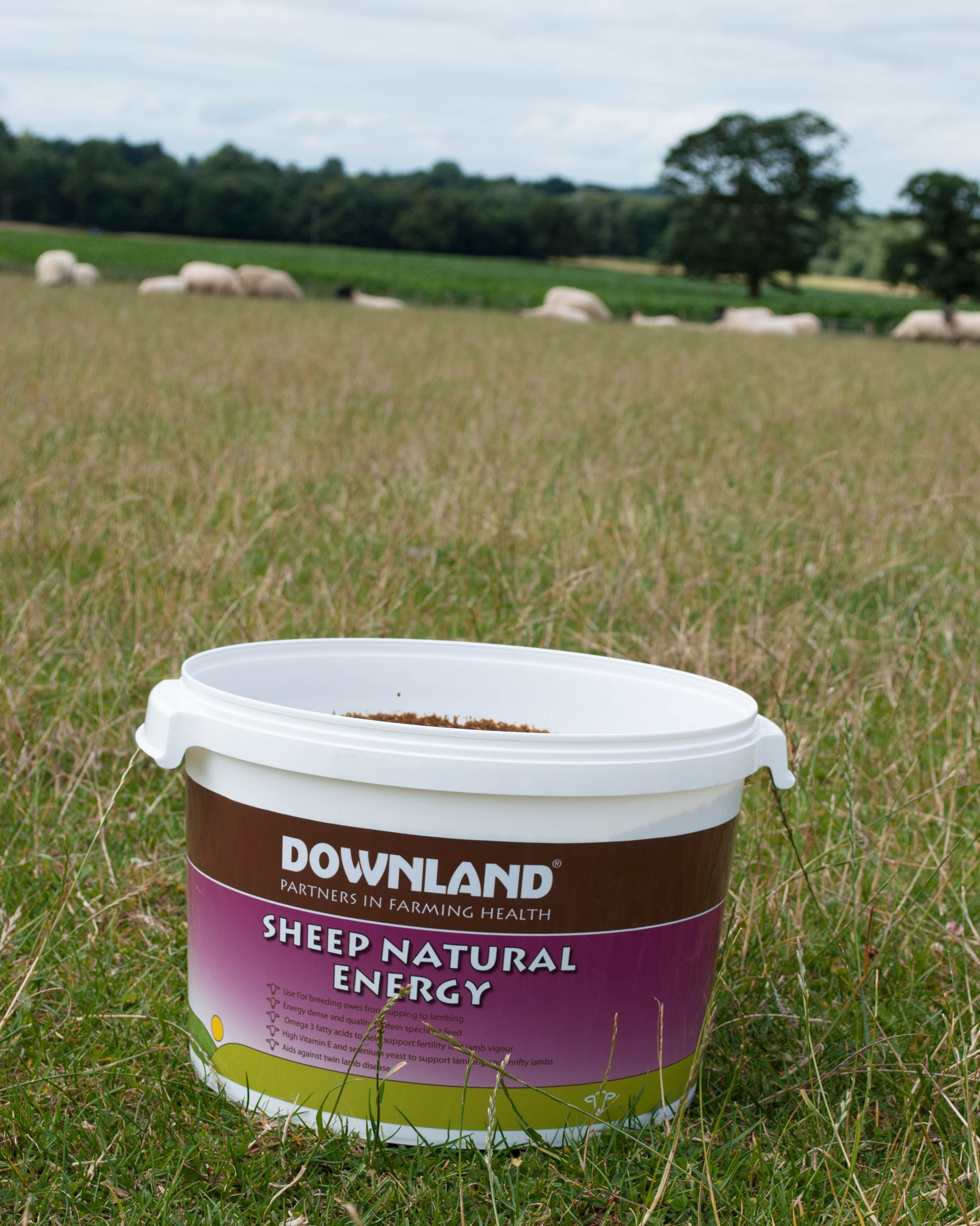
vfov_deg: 25.4
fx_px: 2720
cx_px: 494
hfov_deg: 20.4
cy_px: 687
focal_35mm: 75
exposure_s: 1/250
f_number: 8
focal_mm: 44
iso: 100
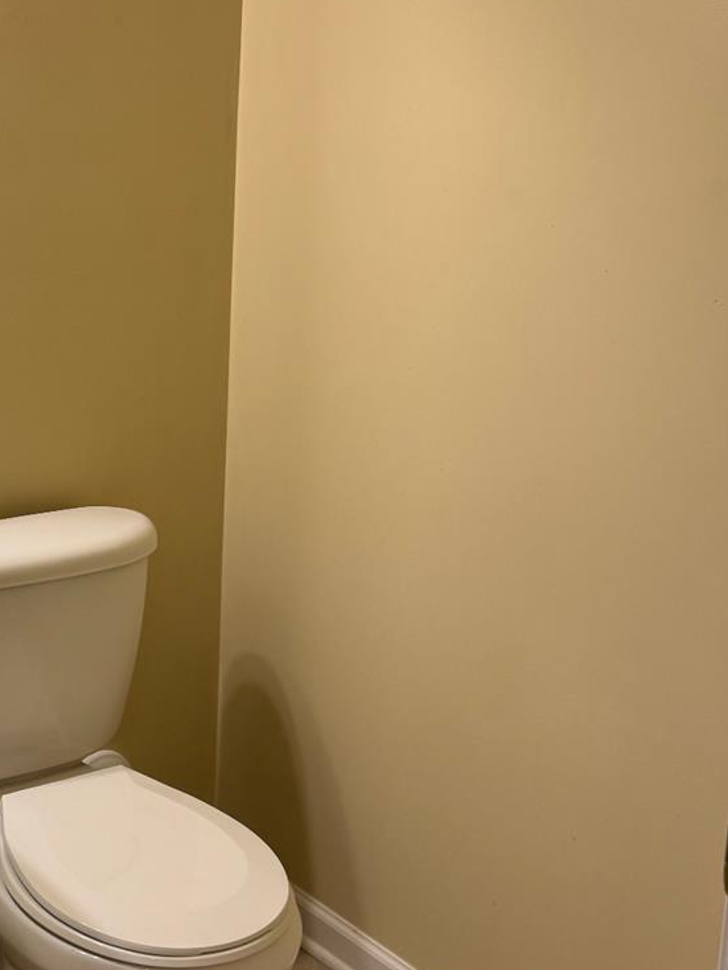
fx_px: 1373
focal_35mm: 49
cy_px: 467
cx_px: 42
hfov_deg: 28.3
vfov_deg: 38.9
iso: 160
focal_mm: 6.76
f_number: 1.78
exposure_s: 1/120
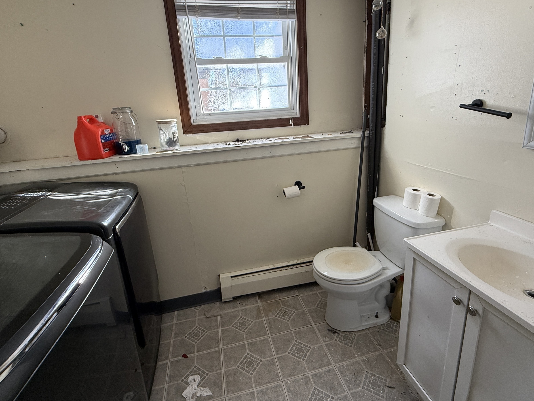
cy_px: 180
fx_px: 278
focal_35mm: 18
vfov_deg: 71.4
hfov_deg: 87.7
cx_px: 275
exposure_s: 1/99
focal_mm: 2.22
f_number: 2.2
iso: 125
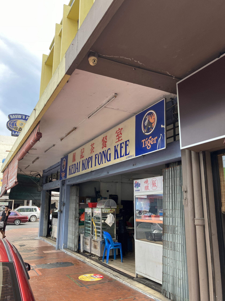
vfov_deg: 63.4
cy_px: 150
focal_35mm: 28
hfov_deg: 49.7
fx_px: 243
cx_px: 112
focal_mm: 3.99
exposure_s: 1/163
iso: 32
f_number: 1.8
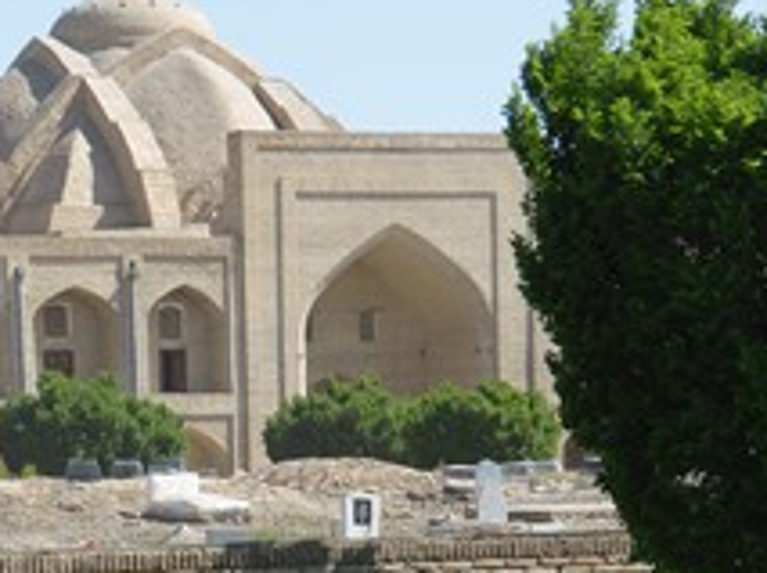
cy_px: 458
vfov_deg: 6.2
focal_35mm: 239
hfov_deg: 8.3
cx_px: 72
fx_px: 5287
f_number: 5.3
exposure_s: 1/400
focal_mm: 20.6
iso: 100
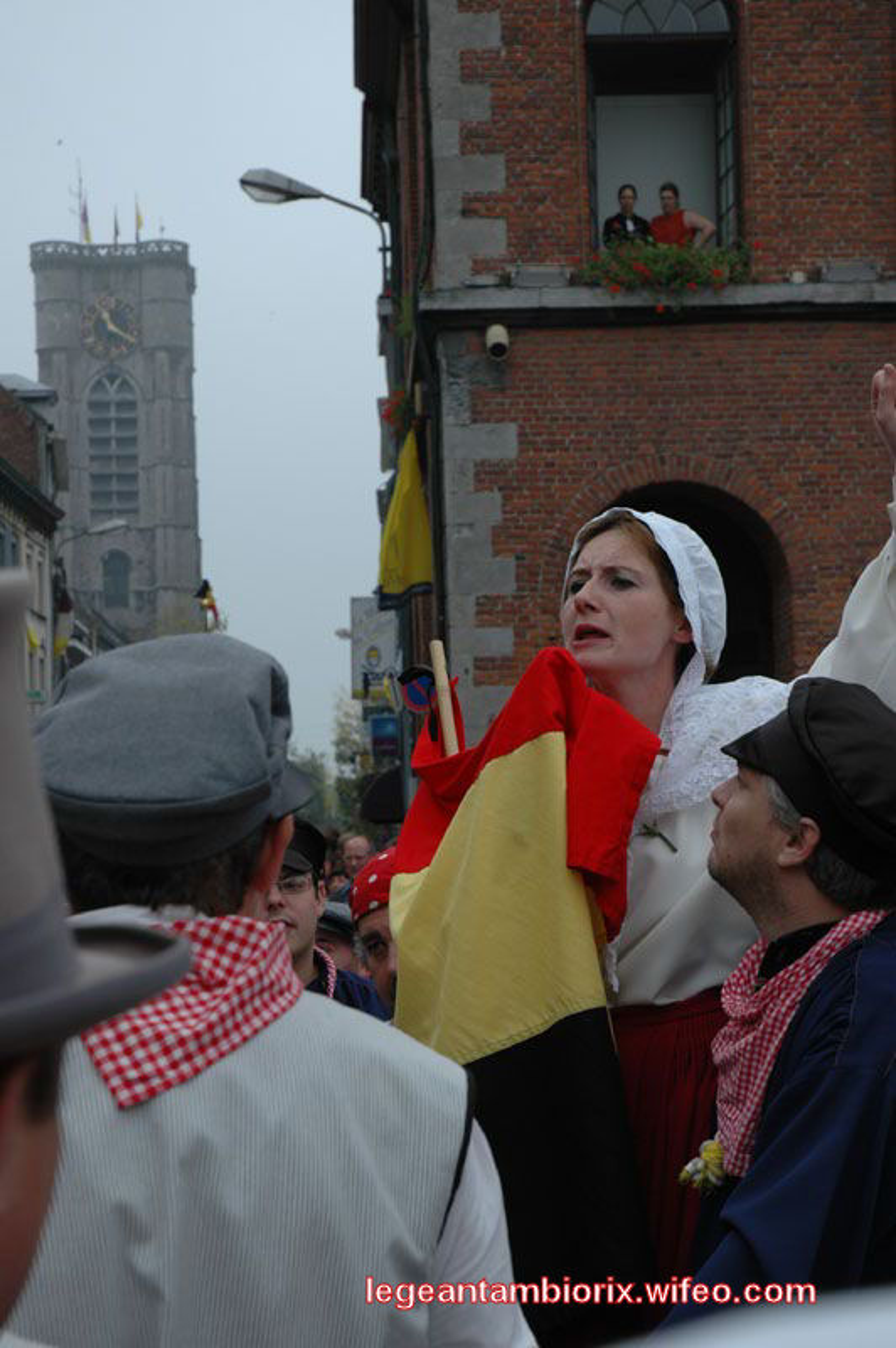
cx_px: 448
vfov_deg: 27.0
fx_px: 2805
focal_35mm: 75
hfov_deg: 18.2
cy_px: 674
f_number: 6.3
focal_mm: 50
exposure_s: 1/320
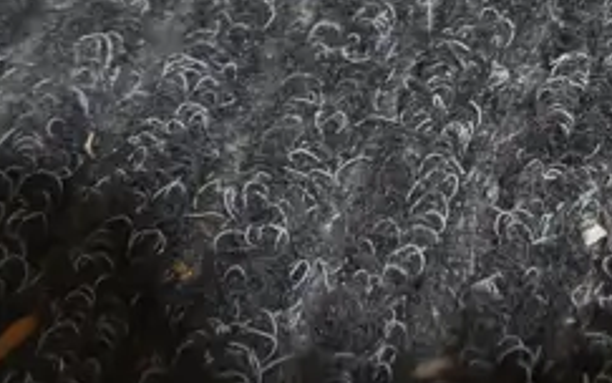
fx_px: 2986
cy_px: -530
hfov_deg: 11.3
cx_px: 859
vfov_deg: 6.9
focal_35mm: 179
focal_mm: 20
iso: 1000
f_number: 4.4
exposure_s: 1/60
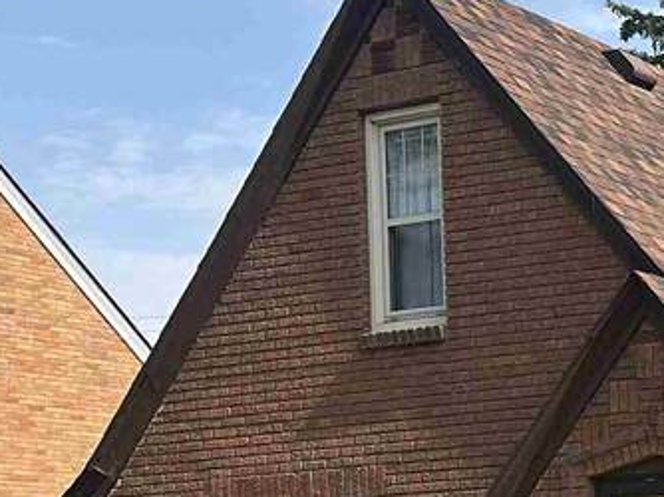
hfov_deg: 17.6
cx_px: 1167
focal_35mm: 92
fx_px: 1763
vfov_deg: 15.4
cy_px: 616
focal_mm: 6.86
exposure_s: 1/3155
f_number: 1.78
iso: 80
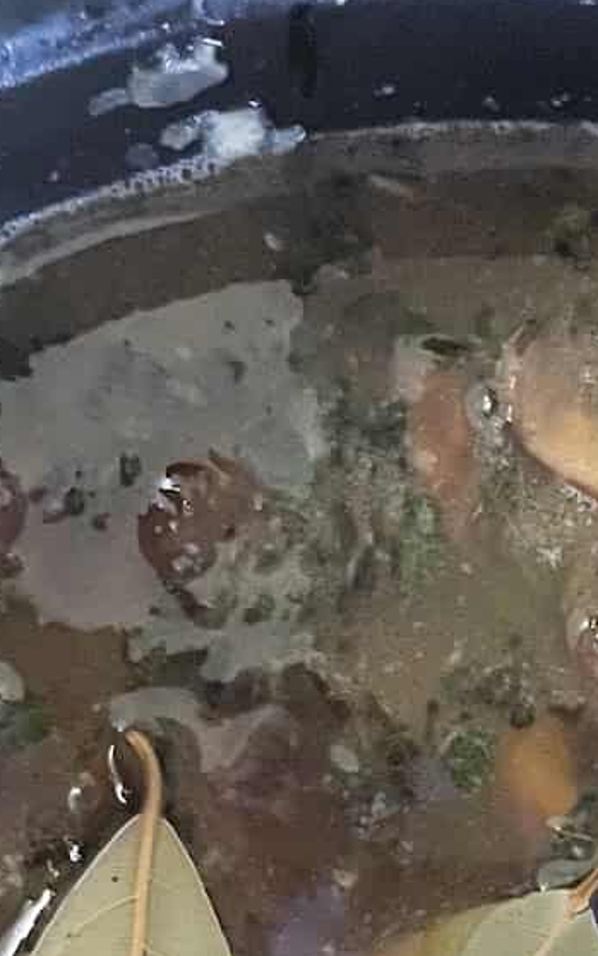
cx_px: 550
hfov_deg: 16.3
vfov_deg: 22.3
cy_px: 1362
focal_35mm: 79
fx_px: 2059
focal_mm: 4.2
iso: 1000
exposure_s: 1/30
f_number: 1.6
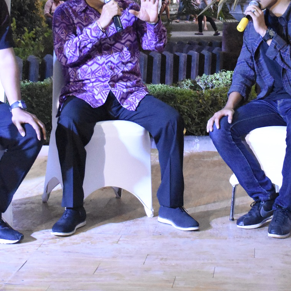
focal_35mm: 102
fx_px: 970
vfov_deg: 16.9
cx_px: 191
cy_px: 64
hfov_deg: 17.0
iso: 12800
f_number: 5.6
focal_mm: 34
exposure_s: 1/125
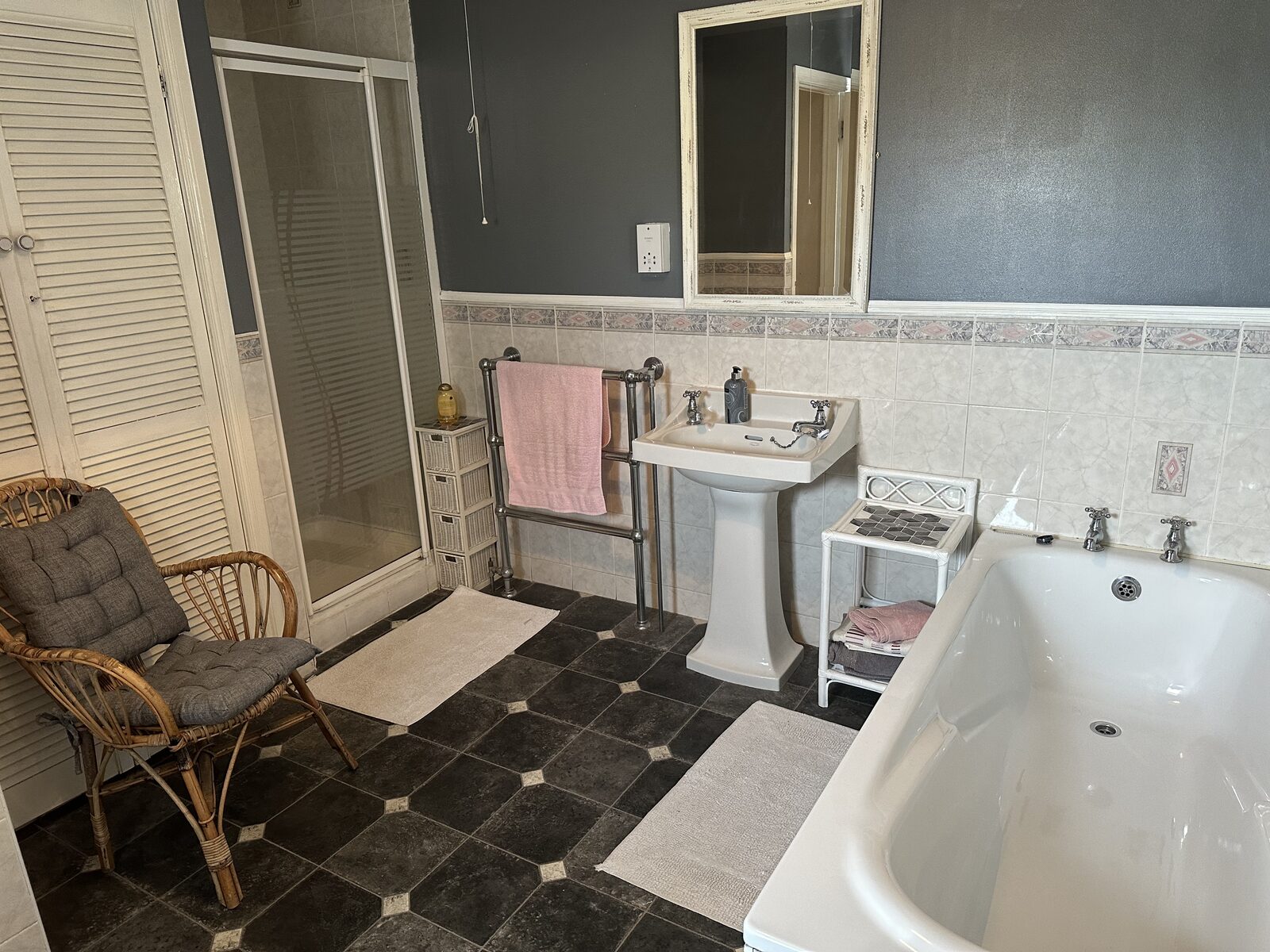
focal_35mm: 24
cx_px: 635
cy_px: 476
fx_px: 881
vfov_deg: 56.8
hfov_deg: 71.6
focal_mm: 6.86
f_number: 1.78
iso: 250
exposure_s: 1/50
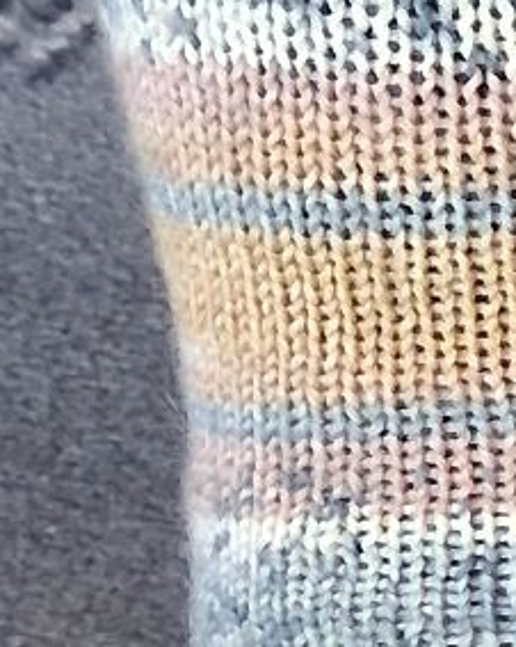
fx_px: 3631
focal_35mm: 190
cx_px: 1196
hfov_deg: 7.6
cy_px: 457
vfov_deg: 10.2
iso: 500
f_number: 1.8
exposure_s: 1/33
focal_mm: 4
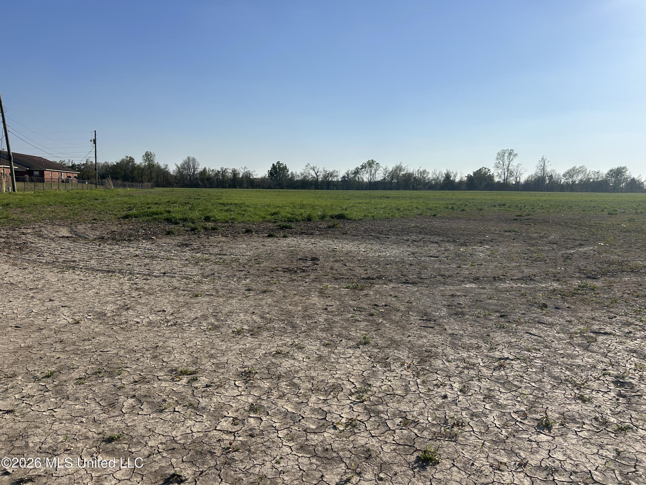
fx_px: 485
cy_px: 242
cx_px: 323
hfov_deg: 67.3
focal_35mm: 26
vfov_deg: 53.1
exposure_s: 1/6993
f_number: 1.5
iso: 50
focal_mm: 5.7
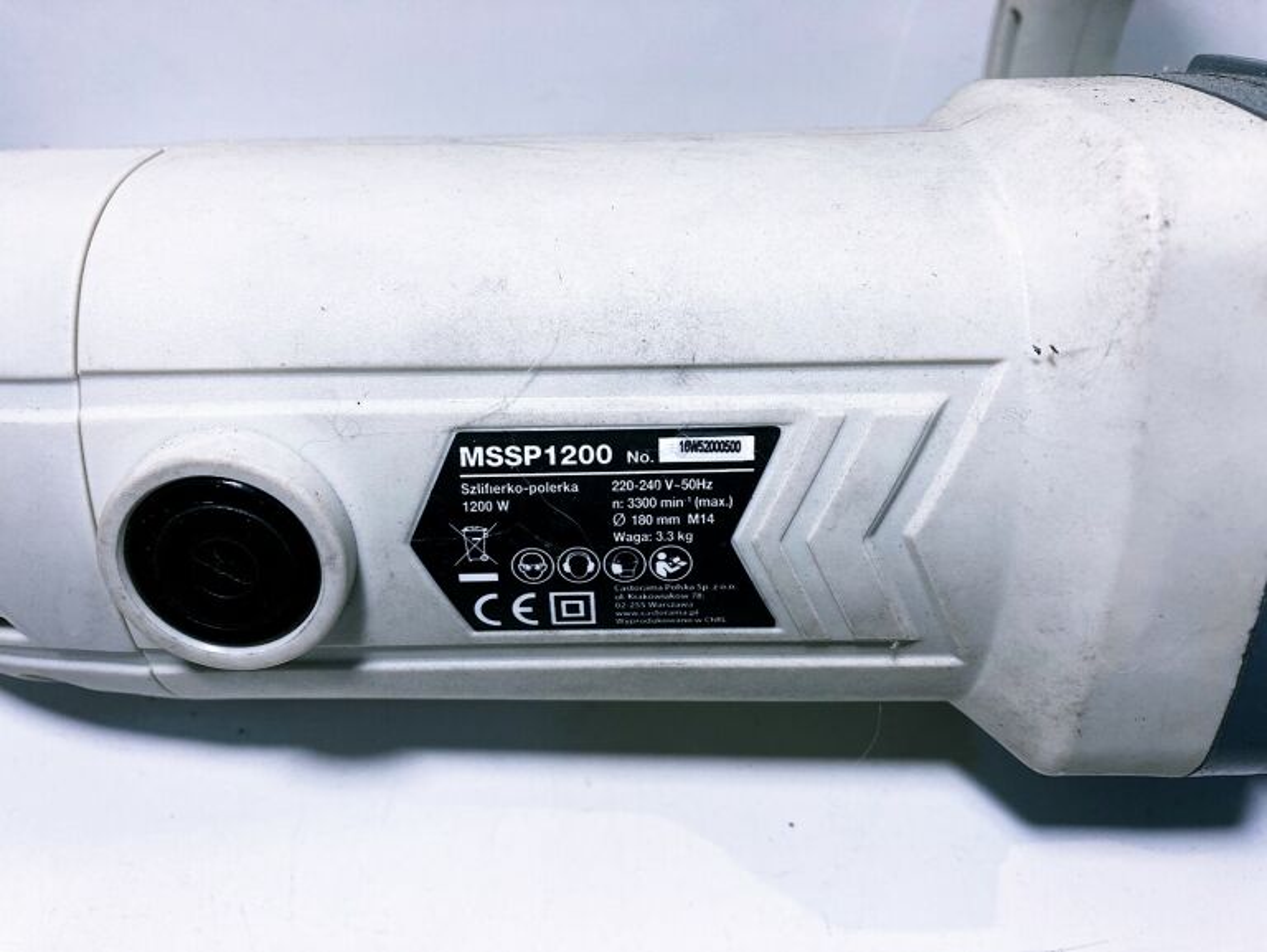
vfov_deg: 49.8
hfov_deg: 63.4
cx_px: 634
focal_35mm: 28
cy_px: 476
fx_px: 1025
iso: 40
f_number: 1.8
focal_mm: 3.99
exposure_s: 1/100
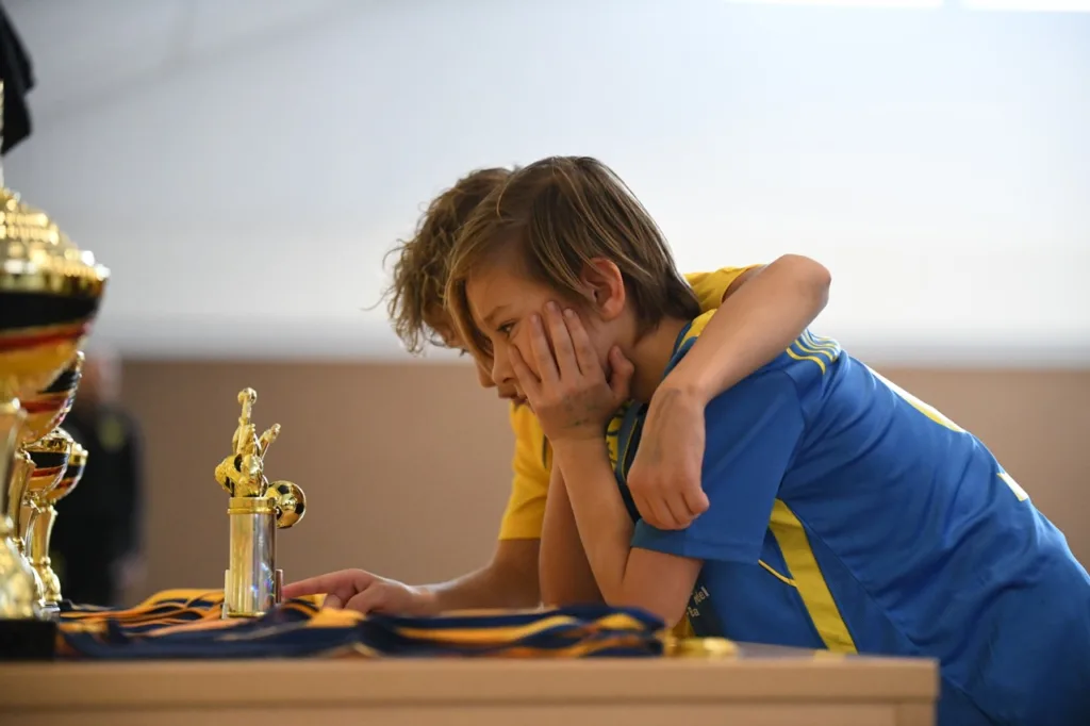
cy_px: 363
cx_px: 545
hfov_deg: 20.8
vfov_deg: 14.0
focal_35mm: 98
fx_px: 2966
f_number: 2.8
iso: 8000
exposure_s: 1/1250
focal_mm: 98
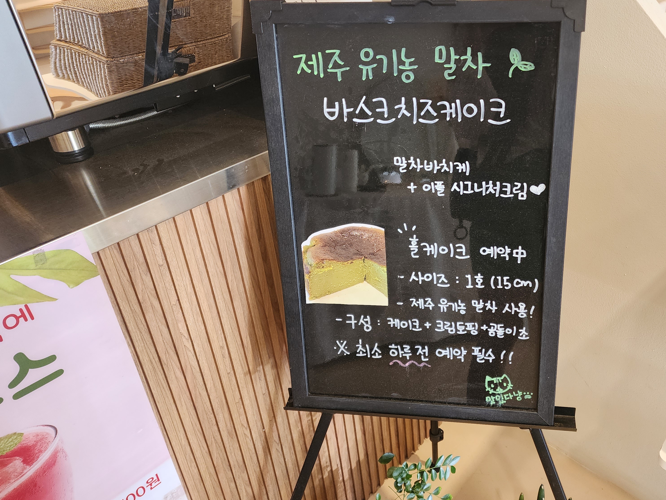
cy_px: 221
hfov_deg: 57.5
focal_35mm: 31
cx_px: 424
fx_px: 596
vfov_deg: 45.4
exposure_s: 1/120
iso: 200
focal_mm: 6.4
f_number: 1.8
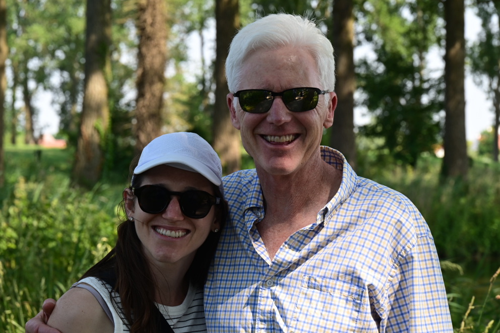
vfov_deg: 11.0
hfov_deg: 16.4
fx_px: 1736
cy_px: 166
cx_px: 250
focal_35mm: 125
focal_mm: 125
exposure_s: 1/125
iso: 360
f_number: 11
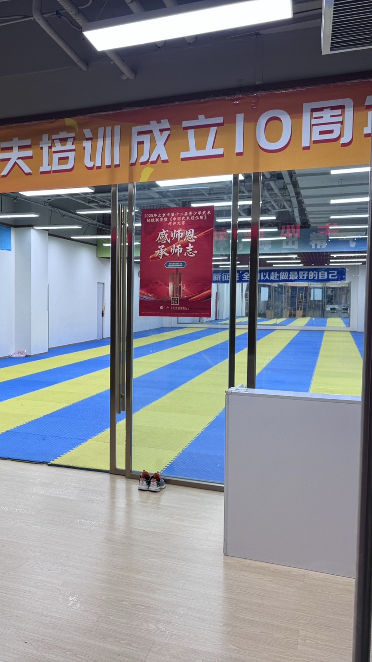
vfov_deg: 56.6
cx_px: 50
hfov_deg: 32.3
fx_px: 614
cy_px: 332
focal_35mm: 35
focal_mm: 6.76
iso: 64
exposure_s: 1/100
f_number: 1.78
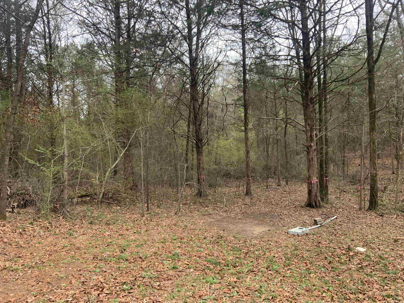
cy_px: 152
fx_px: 338
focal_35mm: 29
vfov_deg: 48.2
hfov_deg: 61.7
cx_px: 202
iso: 40
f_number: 1.8
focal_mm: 3
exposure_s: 1/122
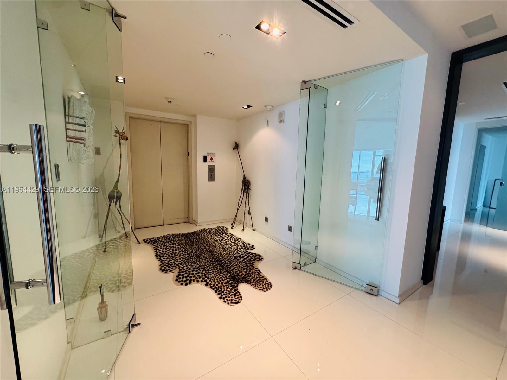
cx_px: 254
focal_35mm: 14
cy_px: 190
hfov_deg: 102.1
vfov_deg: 85.7
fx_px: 205
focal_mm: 2.22
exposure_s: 1/120
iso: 250
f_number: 2.2
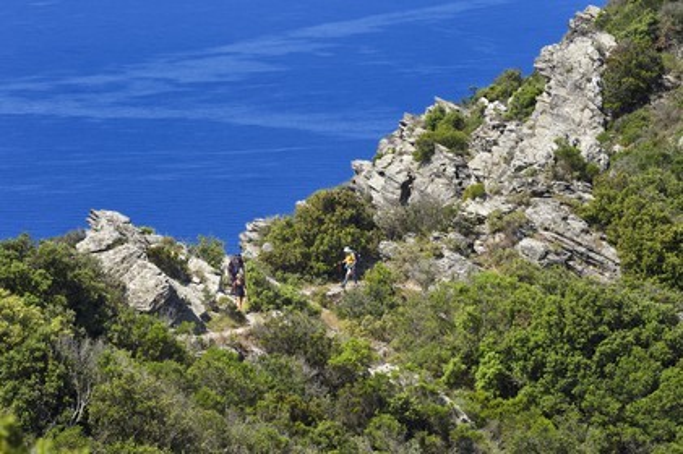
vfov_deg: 6.9
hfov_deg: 10.3
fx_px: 3791
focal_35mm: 200
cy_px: 227
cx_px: 342
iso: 200
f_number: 9
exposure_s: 1/400
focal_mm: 200
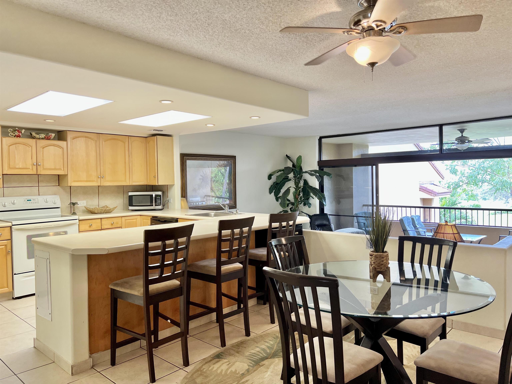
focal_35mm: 26
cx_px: 256
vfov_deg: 53.1
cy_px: 192
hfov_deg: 67.3
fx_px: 385
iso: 80
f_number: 1.5
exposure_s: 1/120
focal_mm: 5.7
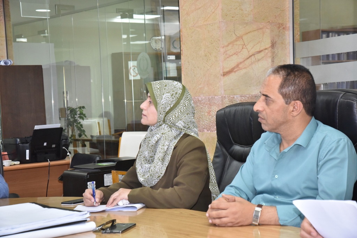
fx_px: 774
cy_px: 119
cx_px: 178
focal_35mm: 78
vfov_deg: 17.5
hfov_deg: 26.0
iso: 3200
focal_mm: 78
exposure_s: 1/250
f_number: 9
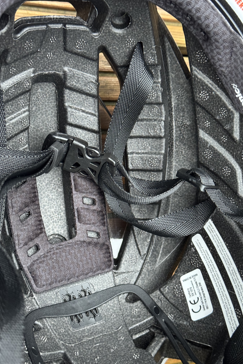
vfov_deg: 39.6
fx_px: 506
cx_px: 112
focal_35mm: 50
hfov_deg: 27.0
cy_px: 182
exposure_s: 1/40
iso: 500
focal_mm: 6.76
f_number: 1.78
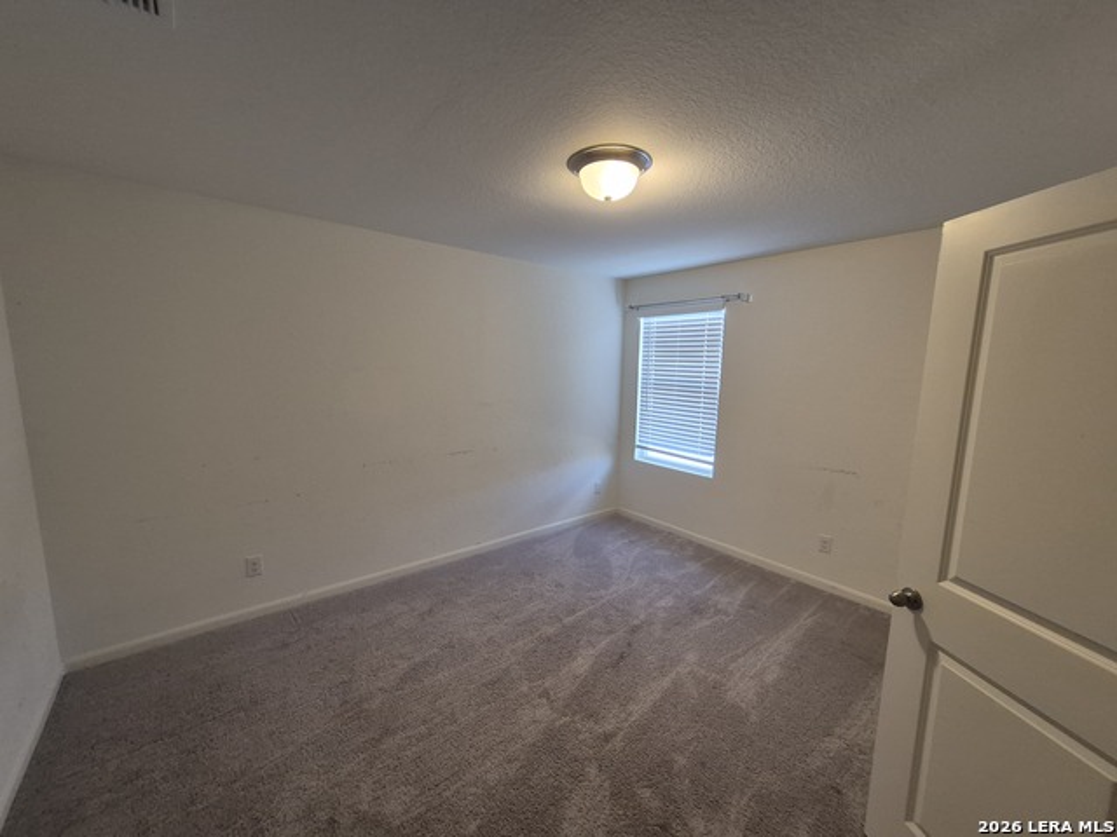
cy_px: 418
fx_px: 419
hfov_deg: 106.2
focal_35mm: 13
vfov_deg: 89.9
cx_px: 558
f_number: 2.2
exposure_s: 1/60
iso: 200
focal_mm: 1.74
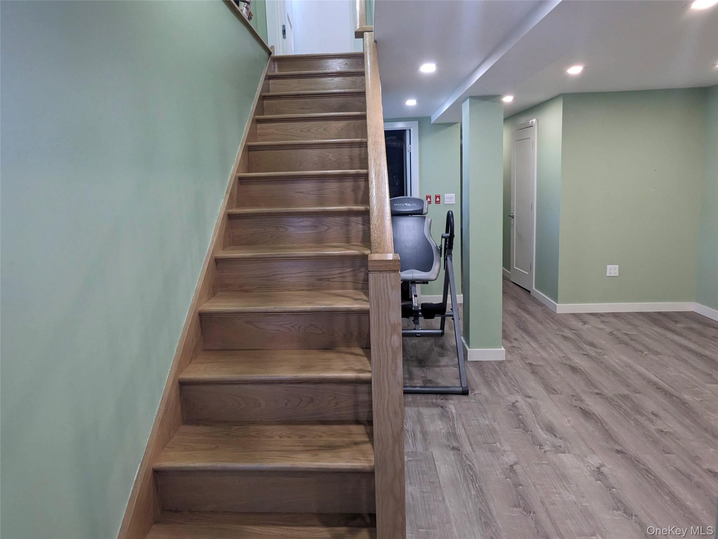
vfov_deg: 78.1
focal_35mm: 16
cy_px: 270
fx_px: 332
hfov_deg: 94.5
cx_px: 359
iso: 164
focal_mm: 2.22
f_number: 2.2
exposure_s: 1/60
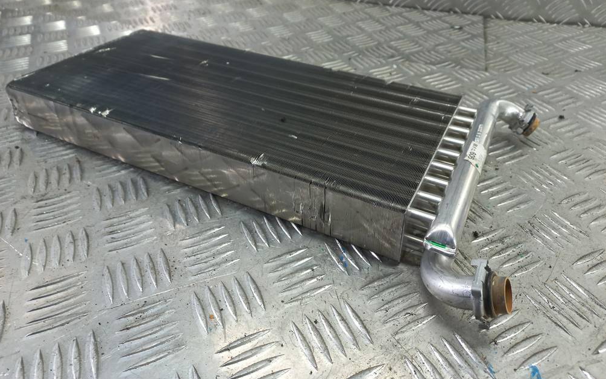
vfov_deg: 45.8
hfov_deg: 68.4
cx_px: 305
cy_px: 151
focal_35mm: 27
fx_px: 446
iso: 80
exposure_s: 1/50
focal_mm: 4.6
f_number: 1.8
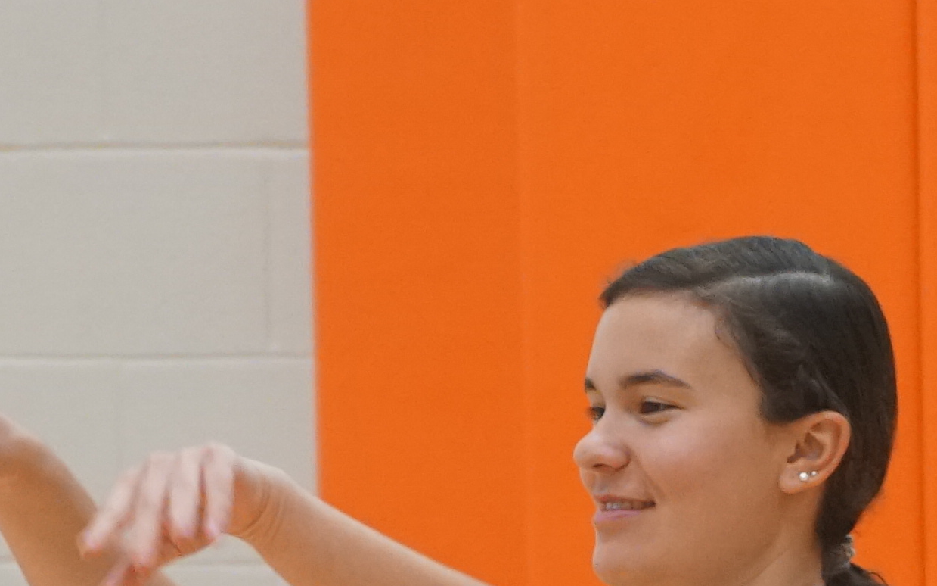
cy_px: 1086
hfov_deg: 3.4
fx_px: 15593
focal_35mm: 611
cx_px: 451
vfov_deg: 2.1
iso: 1600
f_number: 4
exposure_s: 1/160
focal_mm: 82.5
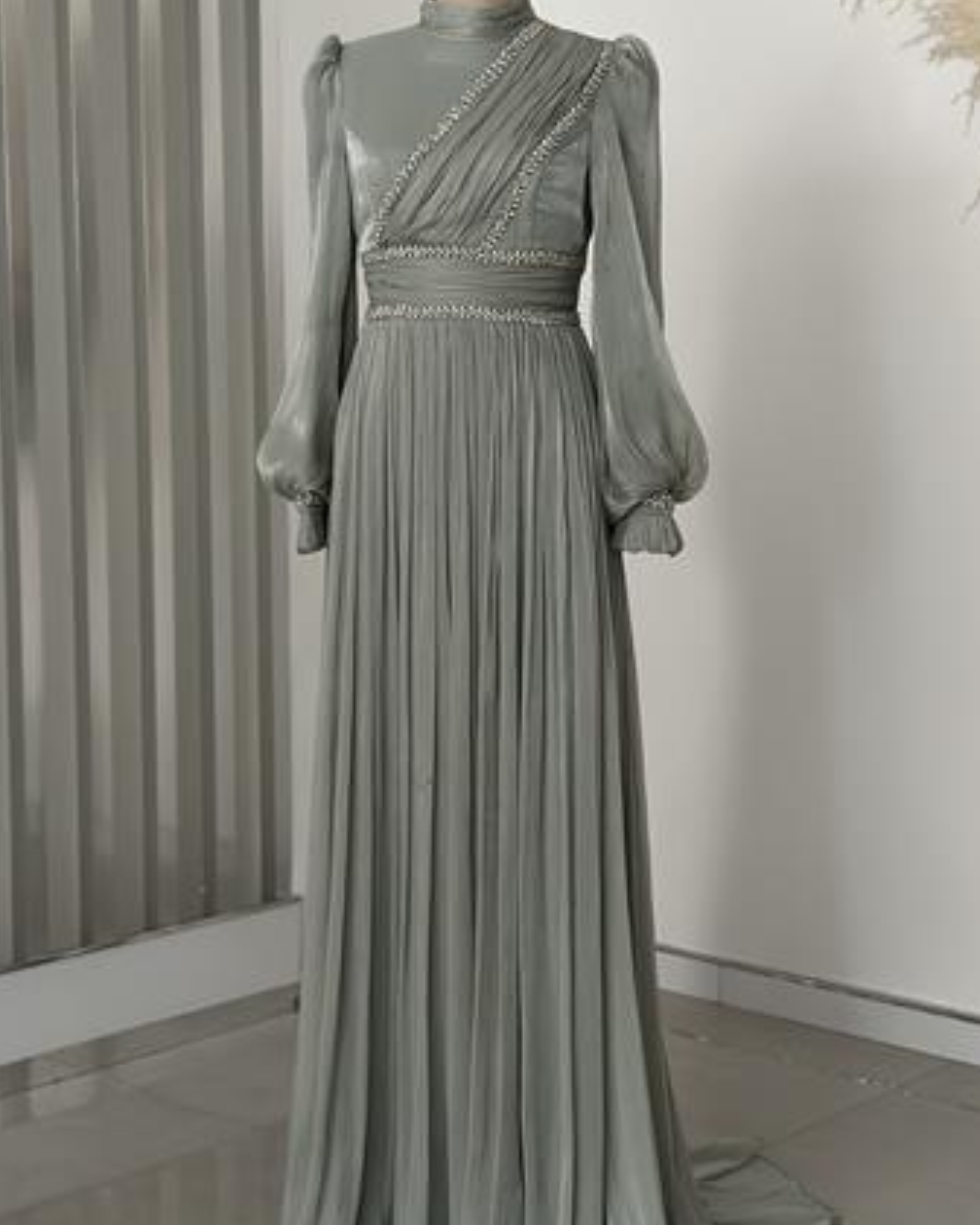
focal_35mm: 58
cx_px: 516
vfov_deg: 32.5
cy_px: 610
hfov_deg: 26.2
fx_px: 2103
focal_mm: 6.86
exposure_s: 1/40
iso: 500
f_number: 1.78
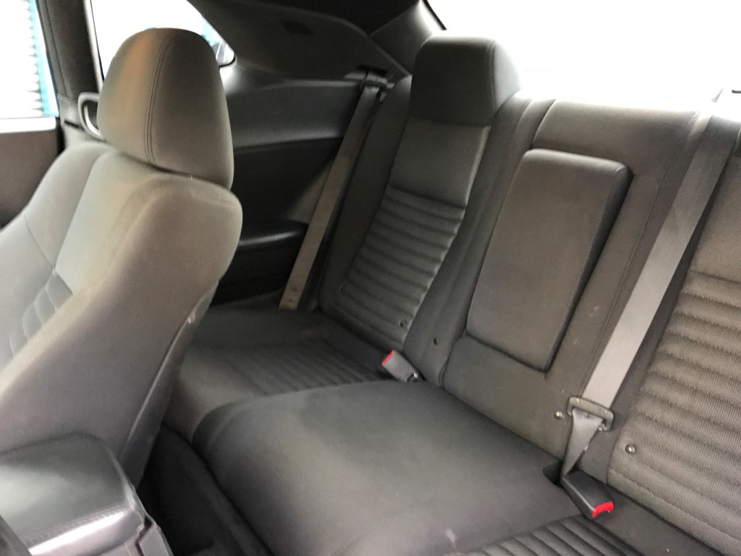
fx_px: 599
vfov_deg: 49.7
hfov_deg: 63.4
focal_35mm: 28
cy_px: 278
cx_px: 370
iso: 250
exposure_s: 1/45
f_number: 1.8
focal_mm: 3.99
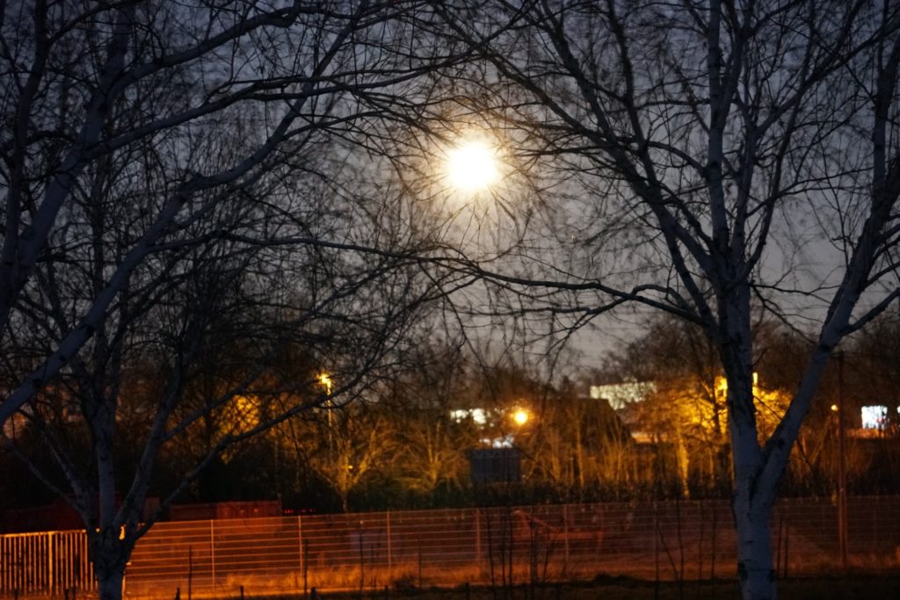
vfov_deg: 10.4
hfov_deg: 15.5
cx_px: 450
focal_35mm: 132
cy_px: 300
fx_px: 3300
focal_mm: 88
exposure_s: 1/1.6
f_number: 5
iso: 6400
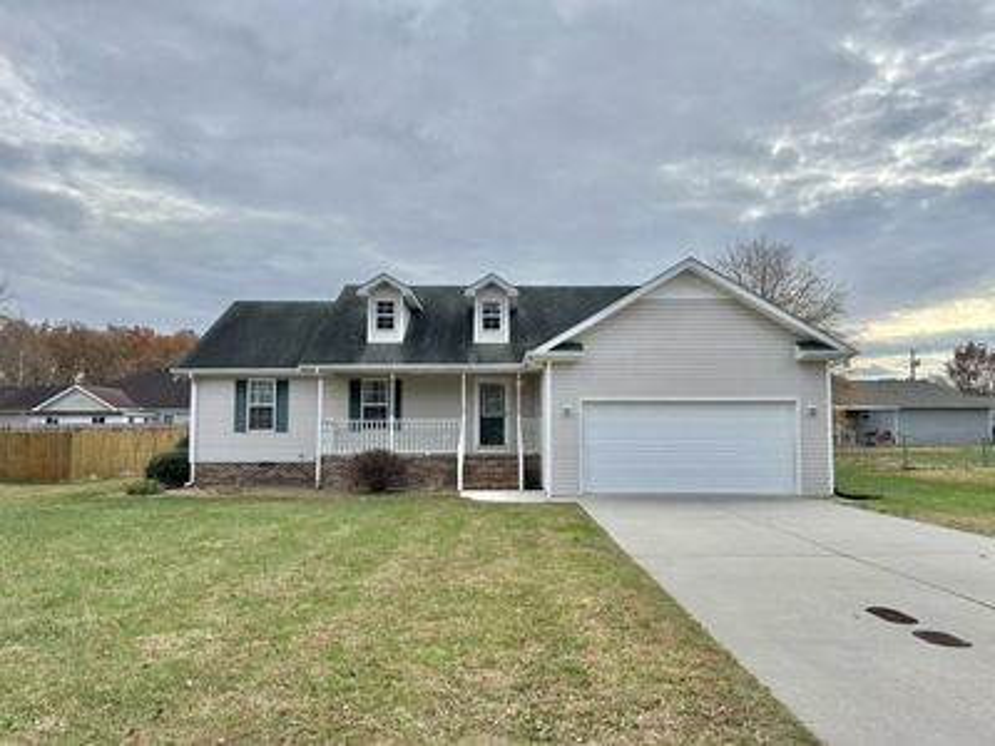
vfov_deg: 53.1
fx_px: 747
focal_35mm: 26
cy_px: 373
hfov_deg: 67.3
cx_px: 498
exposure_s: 1/3571
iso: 50
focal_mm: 5.7
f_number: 1.5
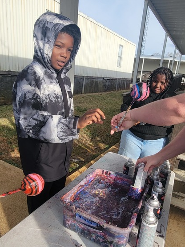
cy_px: 133
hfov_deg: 56.8
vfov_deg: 71.5
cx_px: 98
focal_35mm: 24
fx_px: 171
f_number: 2.2
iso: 50
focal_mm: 2.2
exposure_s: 1/922
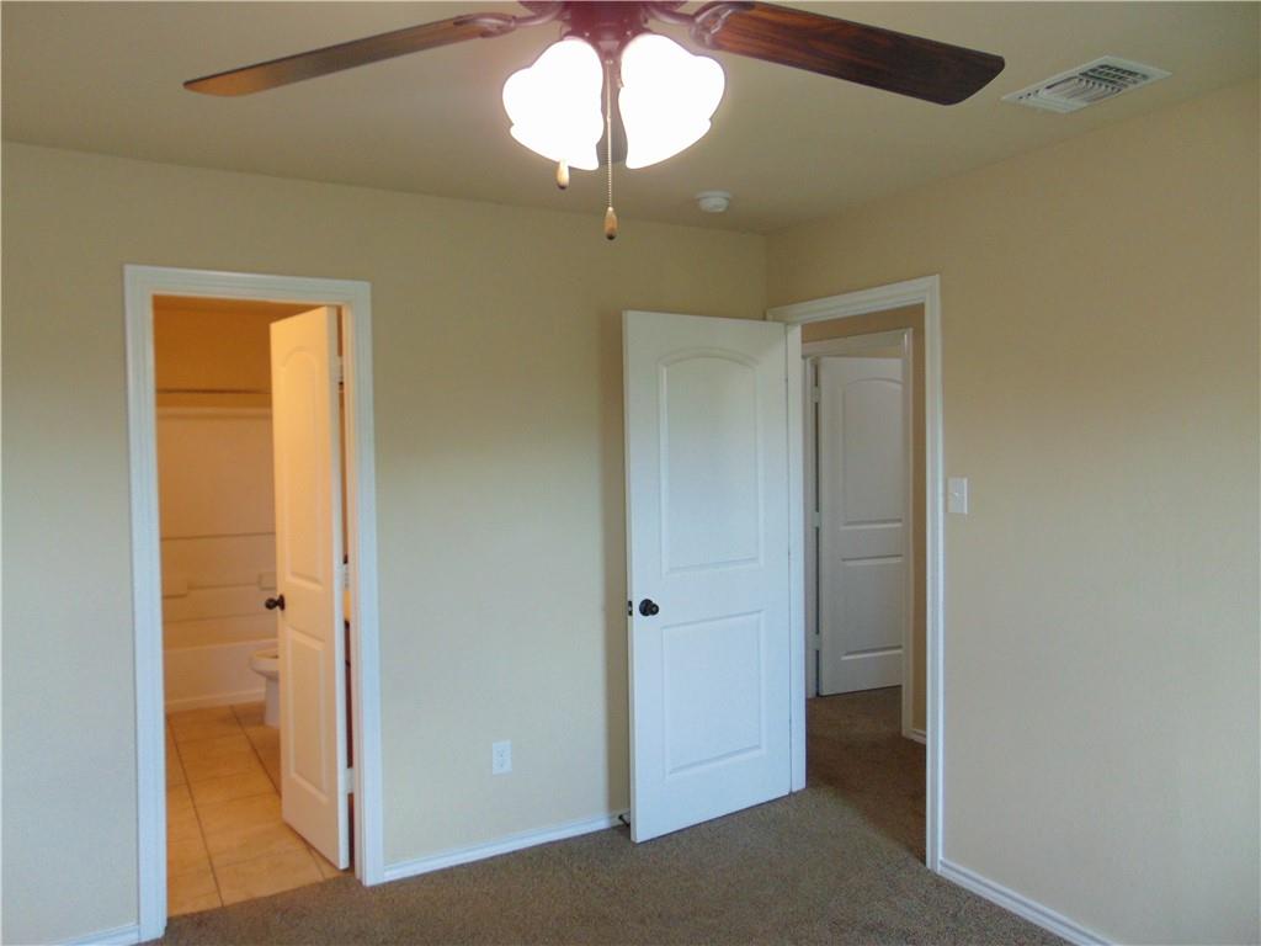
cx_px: 630
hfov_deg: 69.4
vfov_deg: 54.9
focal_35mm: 25
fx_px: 911
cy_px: 473
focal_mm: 4.5
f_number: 3
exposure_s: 1/30
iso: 200
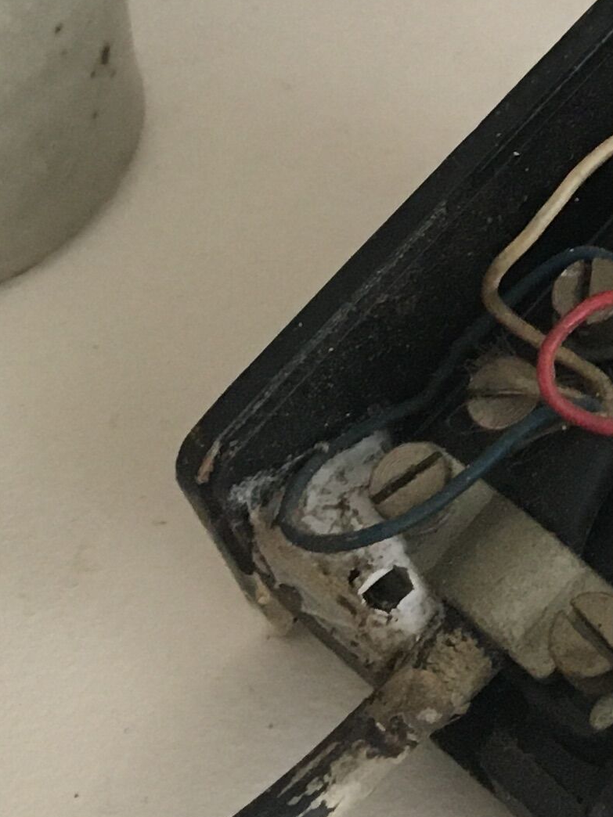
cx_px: 680
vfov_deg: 16.7
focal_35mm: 112
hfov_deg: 13.0
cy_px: -211
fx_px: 2644
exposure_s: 1/33
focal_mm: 4.15
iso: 160
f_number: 2.2
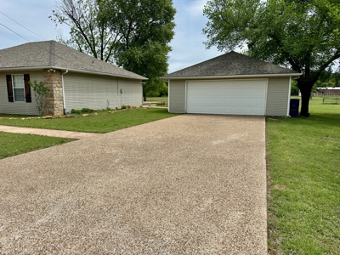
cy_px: 128
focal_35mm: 24
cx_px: 170
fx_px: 236
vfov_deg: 56.8
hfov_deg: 71.6
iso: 80
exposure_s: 1/5263
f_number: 1.78
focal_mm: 6.86
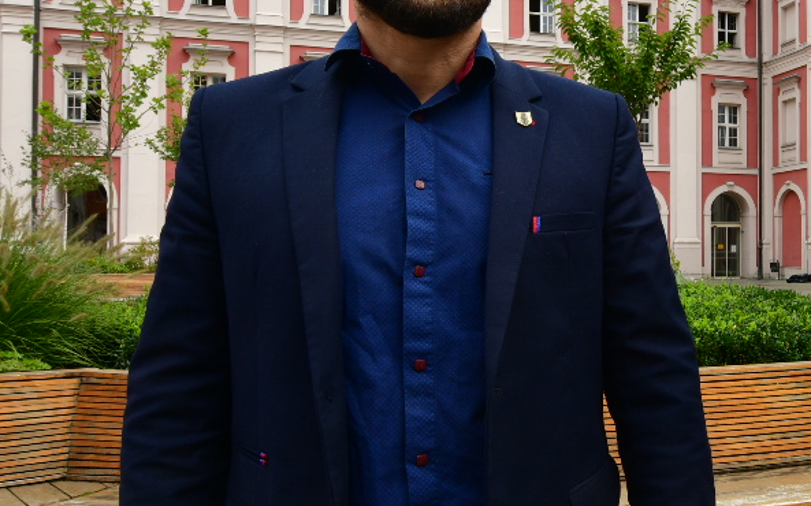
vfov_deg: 32.7
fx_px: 862
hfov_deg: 47.3
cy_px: 232
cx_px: 666
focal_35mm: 39
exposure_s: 1/100
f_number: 9
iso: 100
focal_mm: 14
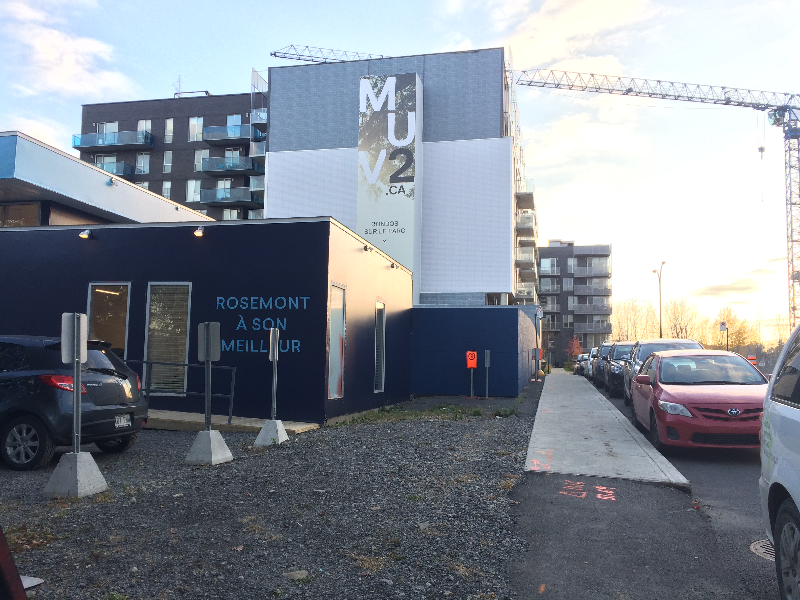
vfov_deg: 48.2
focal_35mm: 29
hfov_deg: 61.7
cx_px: 400
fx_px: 670
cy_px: 300
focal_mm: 4.15
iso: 32
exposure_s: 1/120
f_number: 2.2
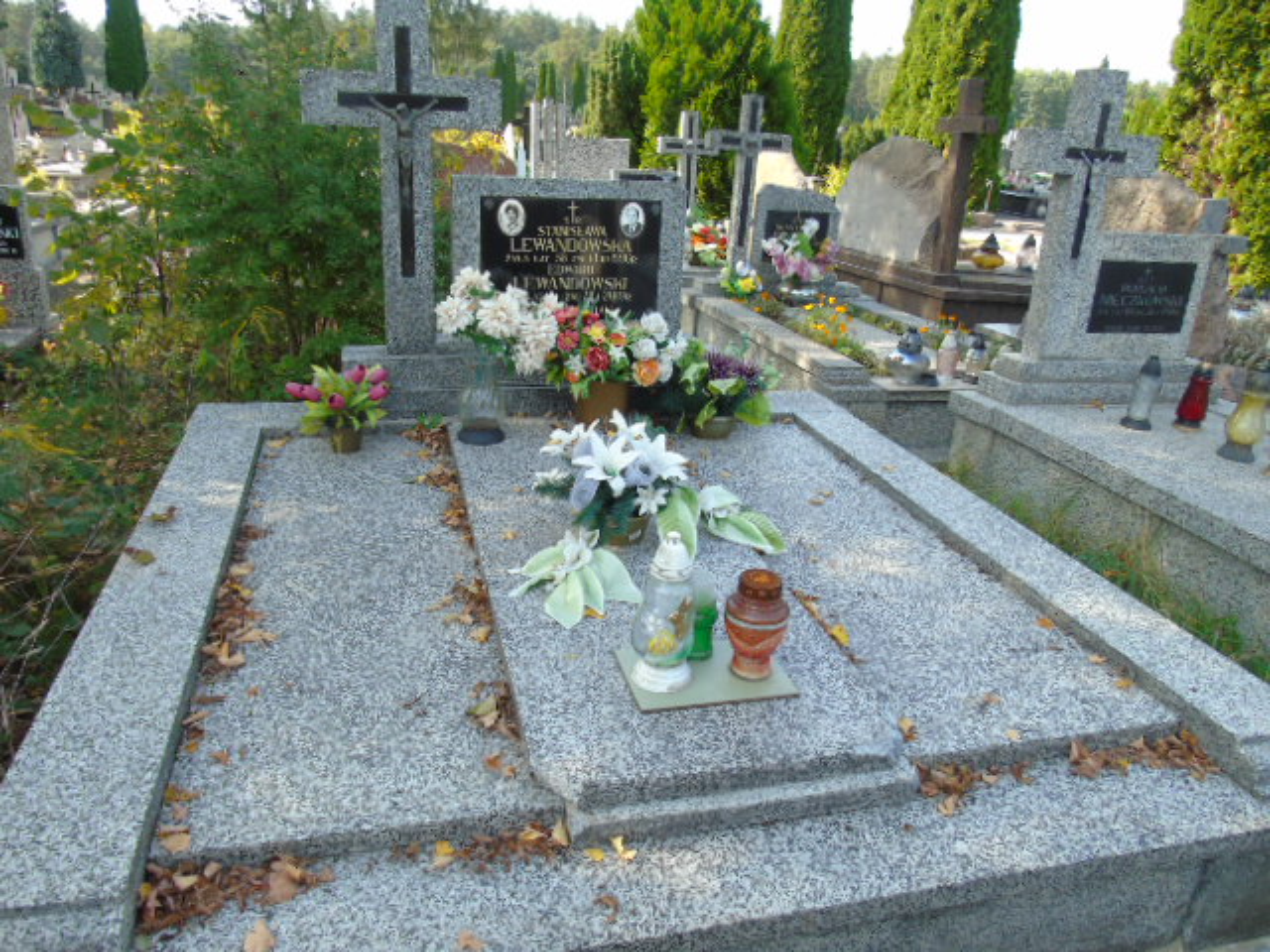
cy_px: 476
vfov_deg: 54.9
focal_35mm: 25
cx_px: 635
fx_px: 917
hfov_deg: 69.4
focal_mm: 4.4
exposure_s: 1/160
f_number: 3.4
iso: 80
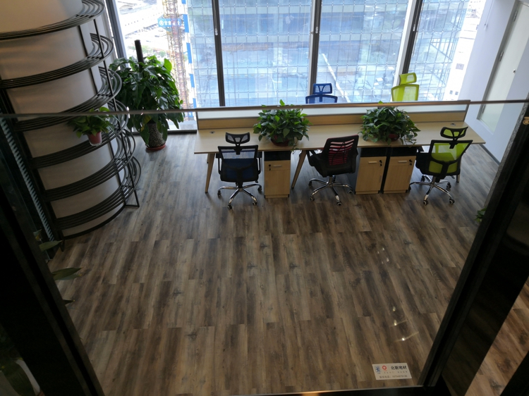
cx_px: 264
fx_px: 412
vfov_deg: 51.3
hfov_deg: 65.3
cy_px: 198
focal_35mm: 27
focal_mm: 3.95
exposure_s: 1/100
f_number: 1.8
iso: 80
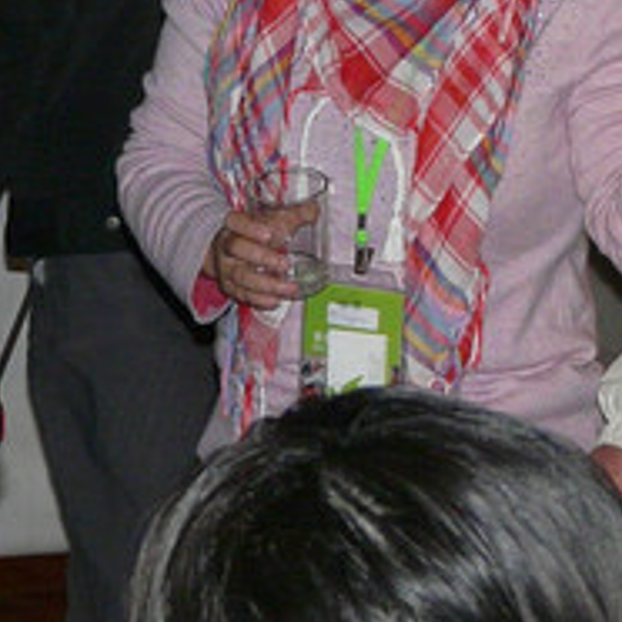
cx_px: 826
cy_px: -176
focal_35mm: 267
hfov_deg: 6.5
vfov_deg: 6.5
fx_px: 5428
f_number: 3.6
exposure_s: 1/50
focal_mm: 14
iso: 250
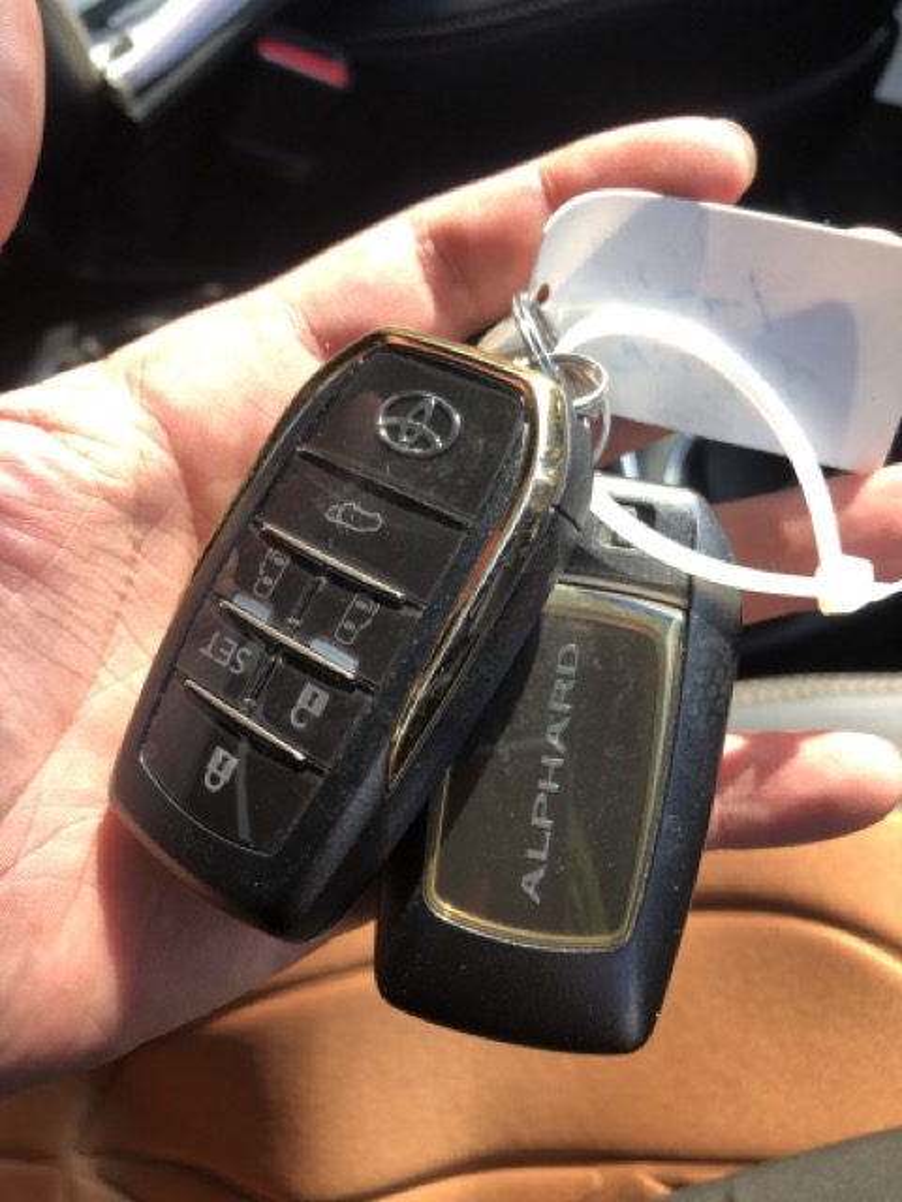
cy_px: 601
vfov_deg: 63.4
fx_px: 973
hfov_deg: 49.7
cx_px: 451
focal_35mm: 28
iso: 20
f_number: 1.8
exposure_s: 1/121
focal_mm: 3.99
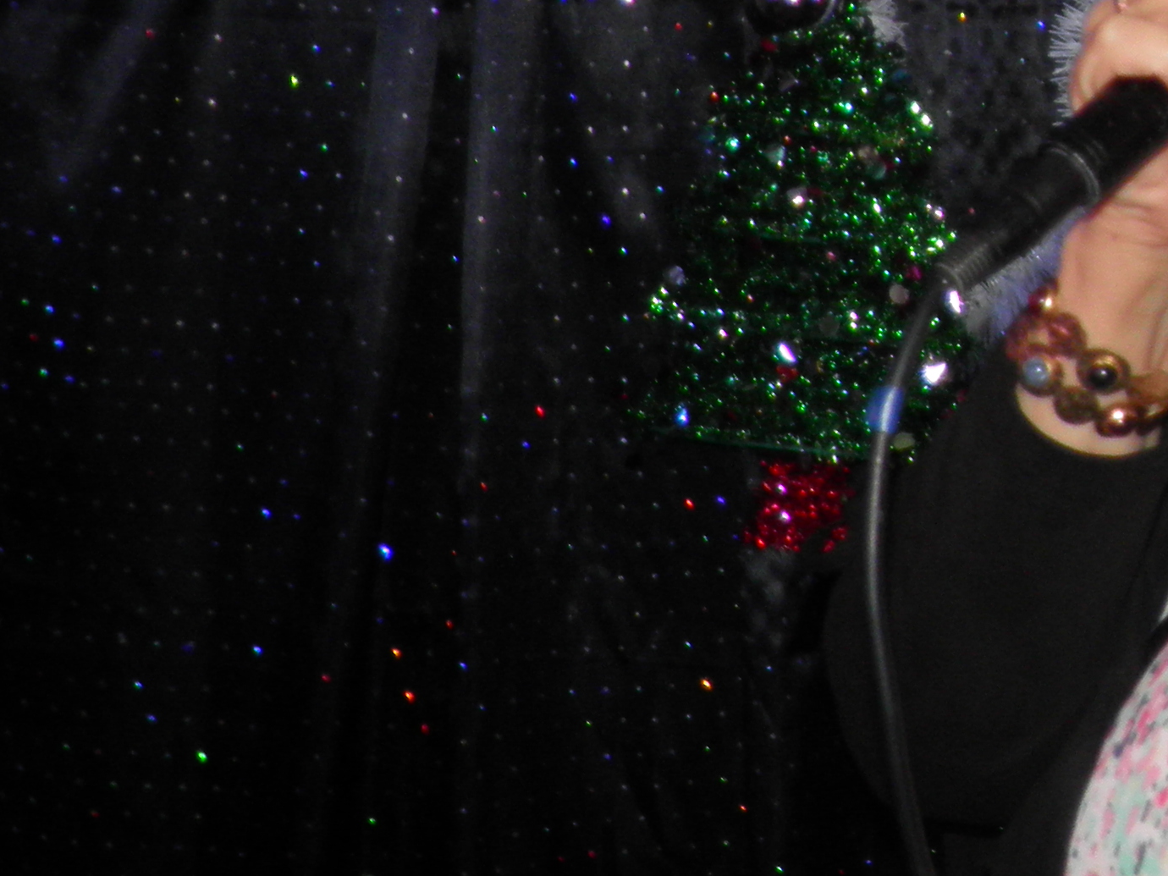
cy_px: 6
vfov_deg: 16.6
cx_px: 1535
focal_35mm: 87
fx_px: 2936
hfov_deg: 20.5
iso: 100
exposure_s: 1/30
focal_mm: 4.9
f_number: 2.8
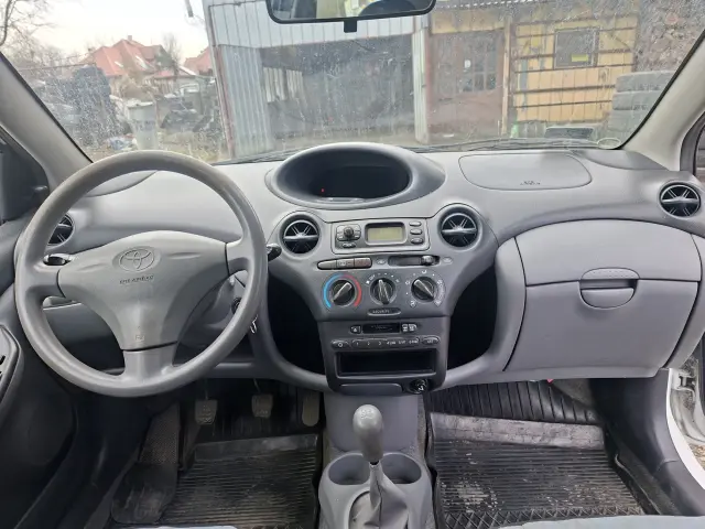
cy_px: 264
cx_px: 352
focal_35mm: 23
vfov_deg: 58.9
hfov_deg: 73.9
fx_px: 468
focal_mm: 5.54
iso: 50
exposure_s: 1/193
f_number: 1.8
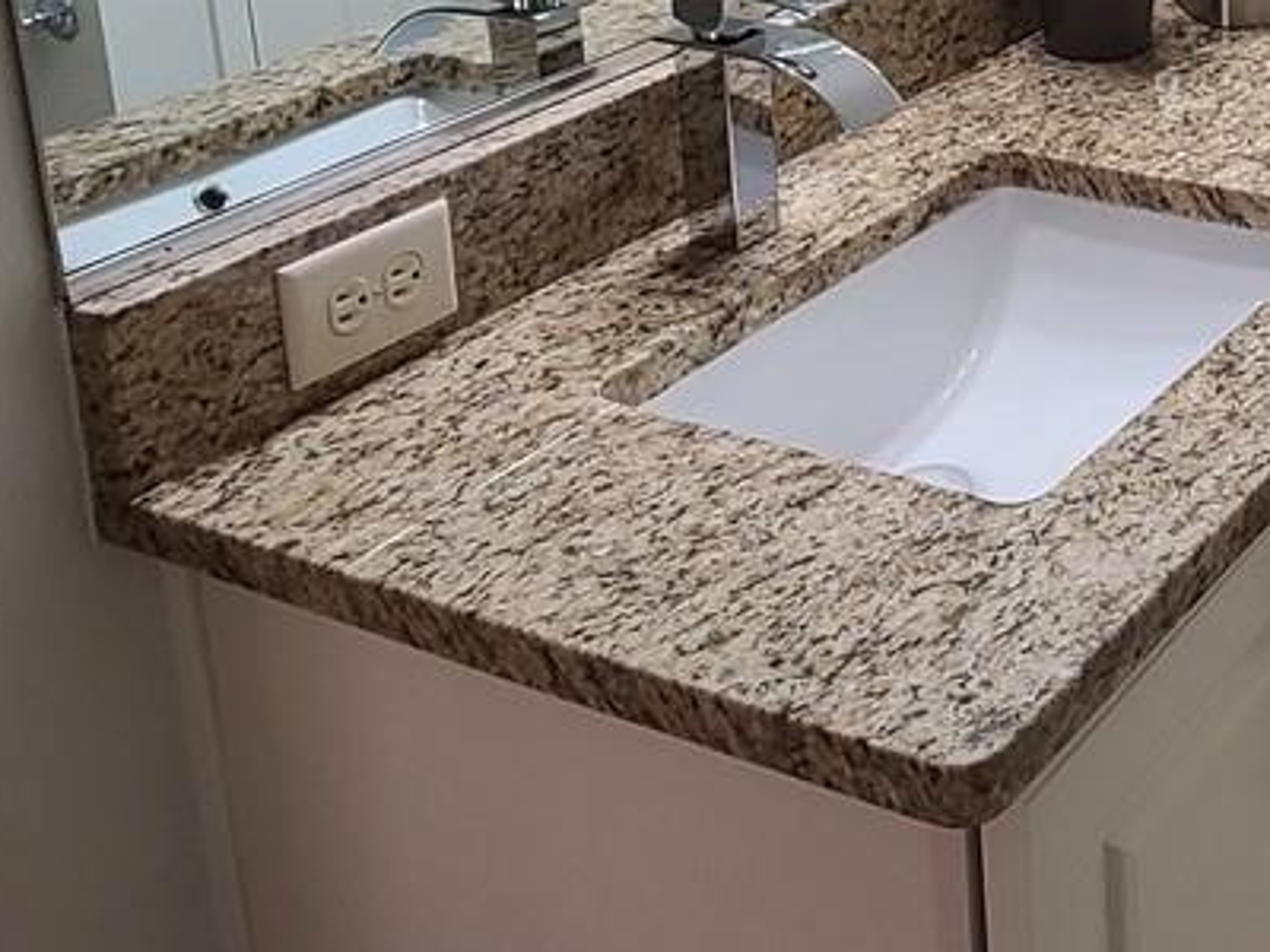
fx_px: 1908
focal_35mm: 52
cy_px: -57
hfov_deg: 33.4
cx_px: 1299
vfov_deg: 26.2
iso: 100
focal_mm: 2.2
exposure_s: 1/60
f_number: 2.2
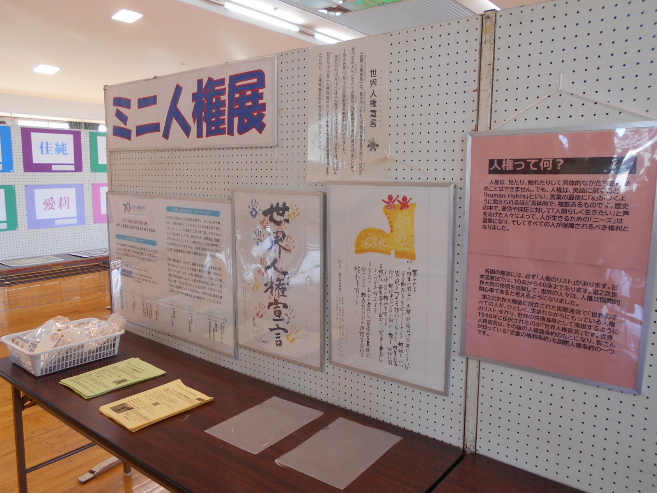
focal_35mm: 26
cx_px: 328
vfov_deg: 53.1
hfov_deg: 67.3
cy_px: 246
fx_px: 493
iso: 140
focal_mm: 4.6
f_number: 3.2
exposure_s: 1/30
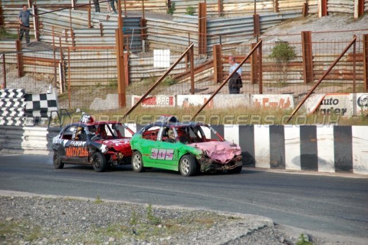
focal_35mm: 174
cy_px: 122
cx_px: 184
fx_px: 1778
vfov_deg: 7.9
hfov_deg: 11.8
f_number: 6
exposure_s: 1/640
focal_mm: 116
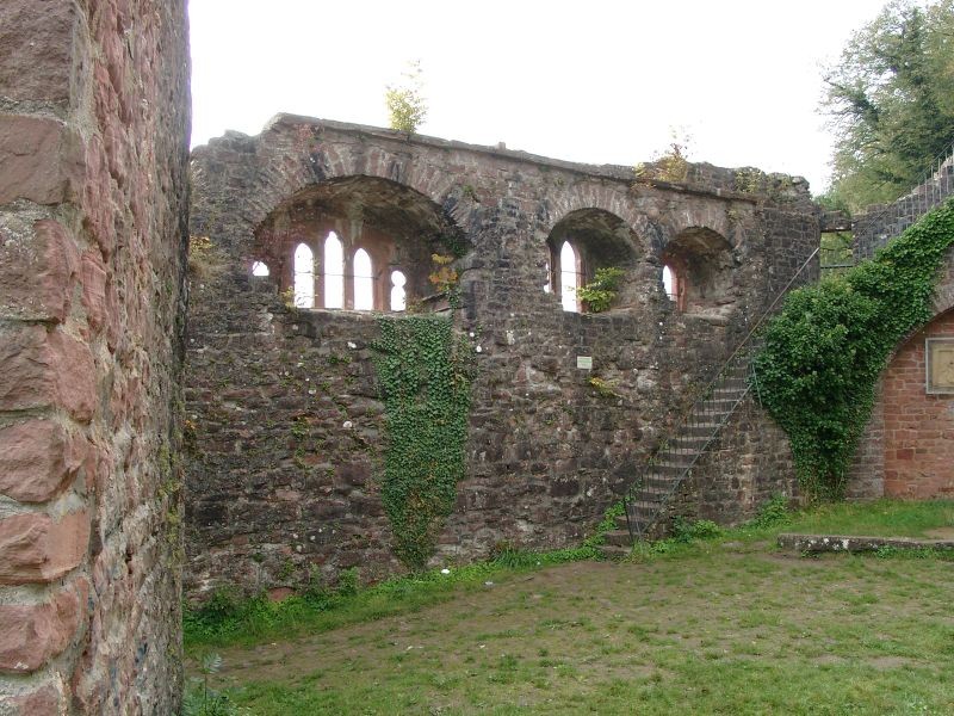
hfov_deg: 54.0
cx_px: 477
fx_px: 937
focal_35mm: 34
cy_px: 358
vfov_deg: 41.8
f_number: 4
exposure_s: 1/116
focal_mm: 7.13
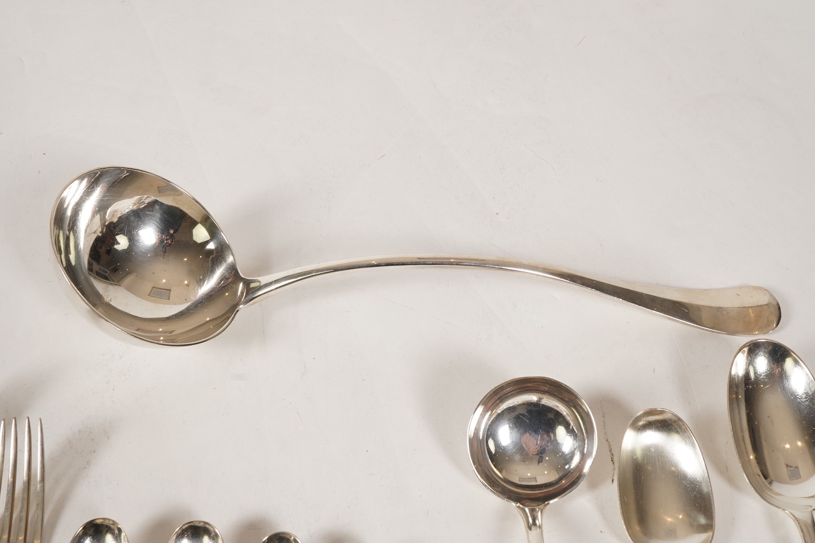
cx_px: 408
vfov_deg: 29.9
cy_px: 272
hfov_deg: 43.6
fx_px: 1019
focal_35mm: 45
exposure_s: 1/125
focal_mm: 30
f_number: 22
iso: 400
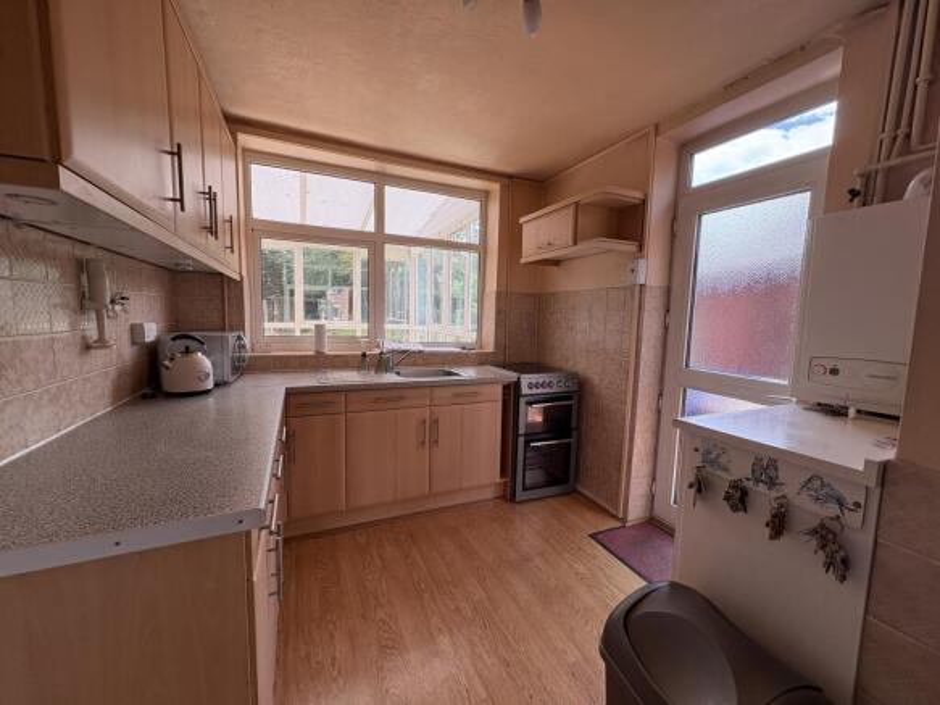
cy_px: 352
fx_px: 380
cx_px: 470
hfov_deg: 102.1
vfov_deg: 85.7
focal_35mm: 14
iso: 50
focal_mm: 2.22
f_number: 2.2
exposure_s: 1/149
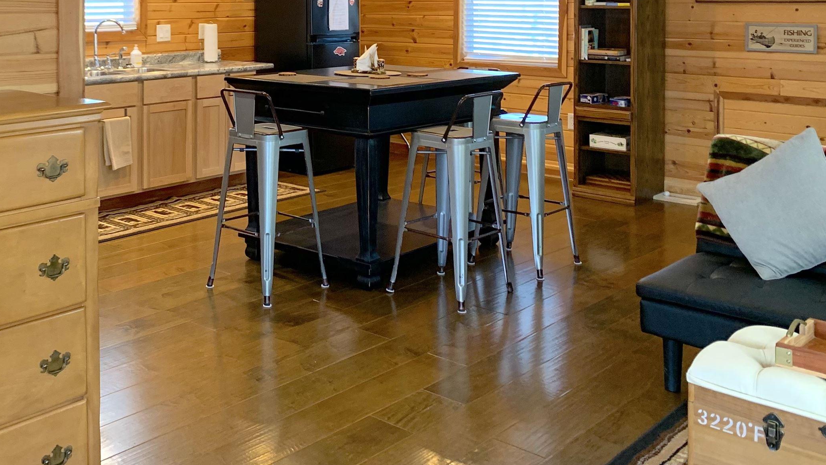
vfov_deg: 27.0
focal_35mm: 42
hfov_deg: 47.7
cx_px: 289
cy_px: 18
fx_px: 920
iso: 125
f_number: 1.8
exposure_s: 1/60
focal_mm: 4.25
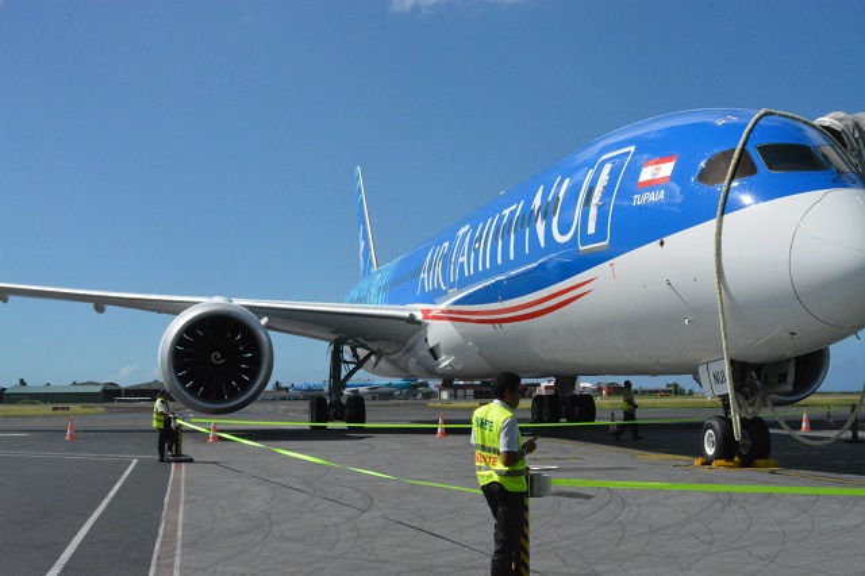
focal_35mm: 48
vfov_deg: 28.0
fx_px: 1153
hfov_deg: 41.1
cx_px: 432
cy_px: 288
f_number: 25
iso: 5000
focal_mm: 32
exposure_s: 1/2500
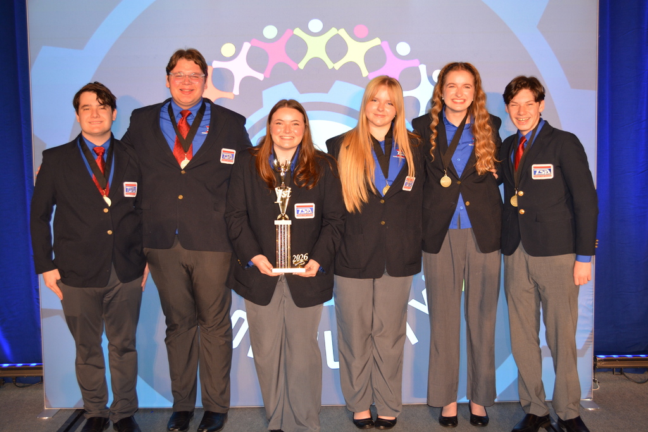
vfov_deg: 29.9
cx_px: 324
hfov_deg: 43.6
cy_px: 216
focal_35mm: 45
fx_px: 810
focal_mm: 30
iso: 640
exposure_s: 1/60
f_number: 4.5
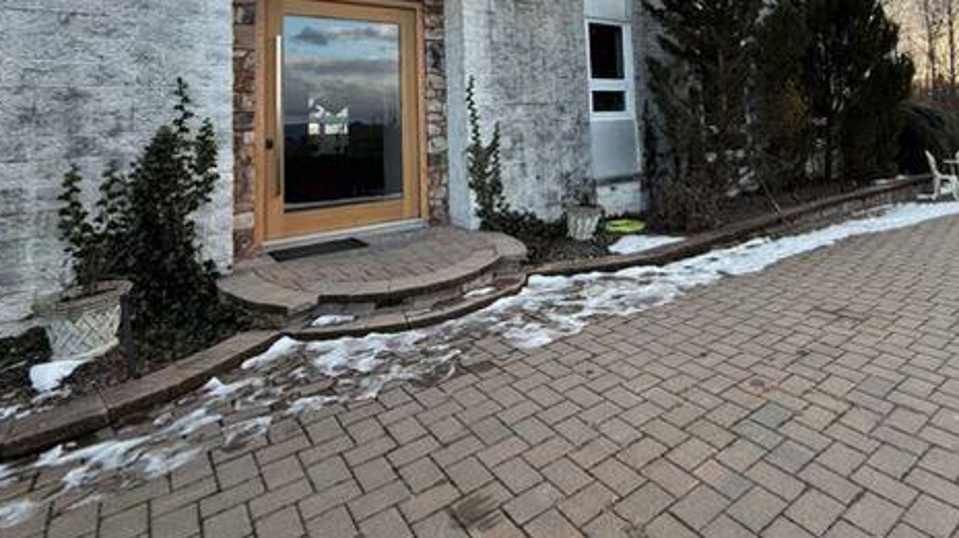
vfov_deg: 49.3
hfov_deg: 82.3
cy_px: 82
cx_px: 598
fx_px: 534
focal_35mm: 21
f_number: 2.2
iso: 64
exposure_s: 1/289
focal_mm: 2.22
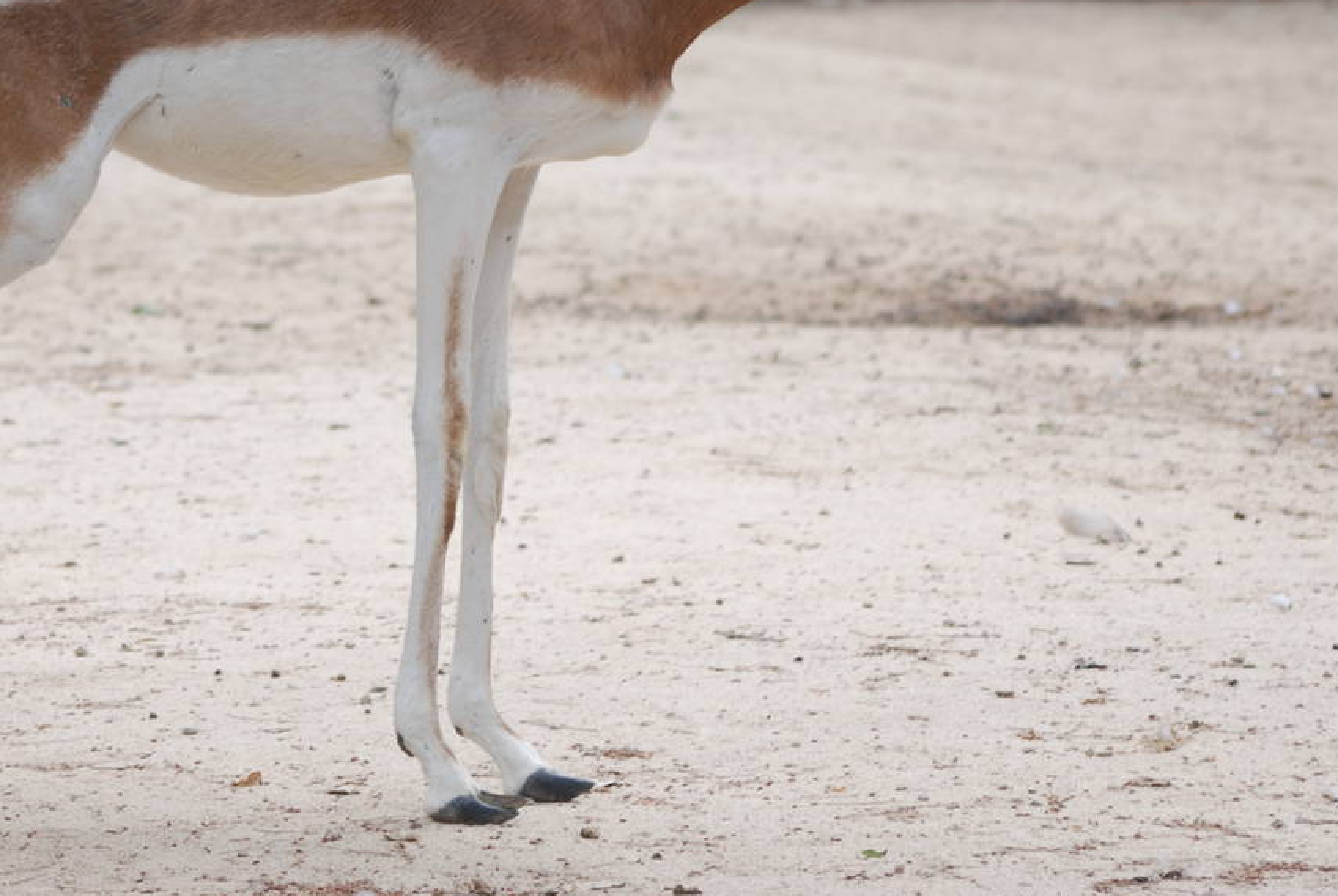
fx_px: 12614
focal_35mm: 339
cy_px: 81
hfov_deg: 6.1
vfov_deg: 4.1
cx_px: 477
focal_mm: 120
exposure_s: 1/400
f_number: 5
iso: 200
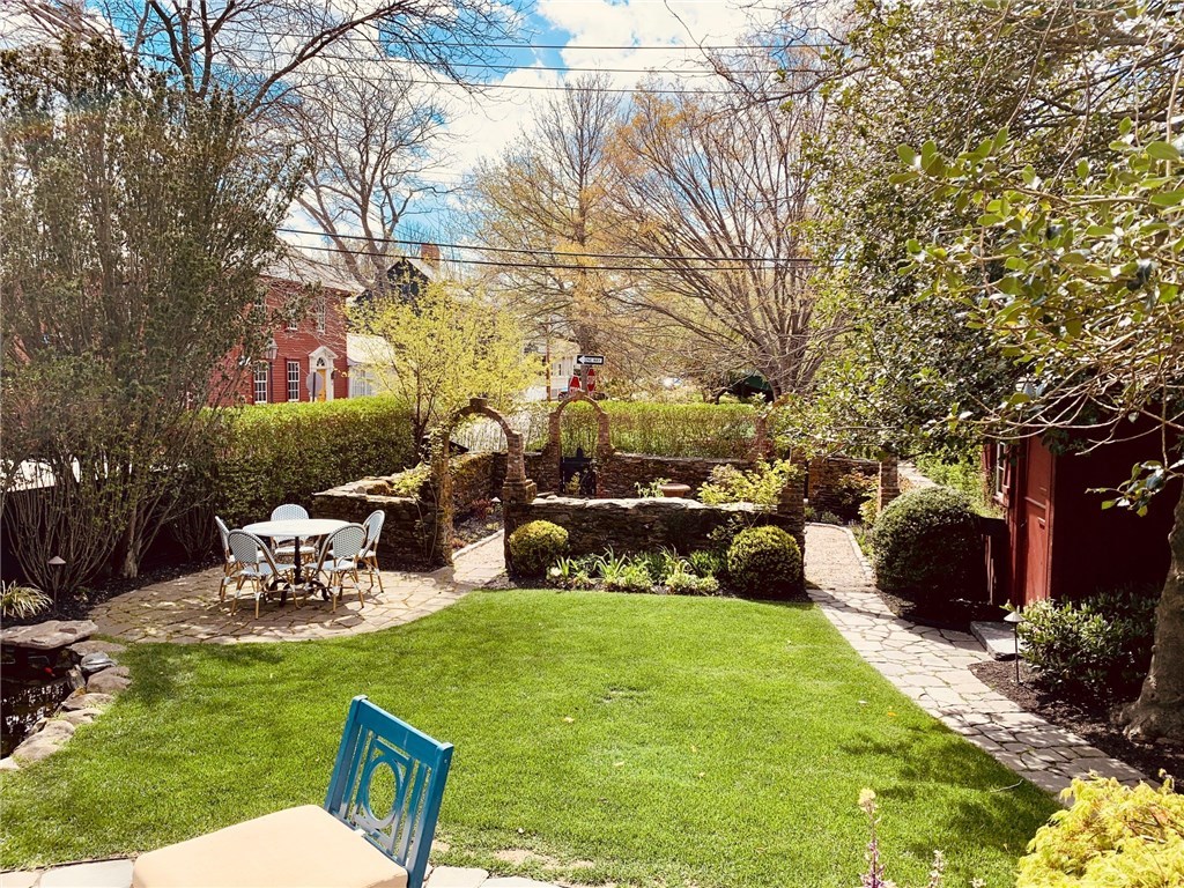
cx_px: 592
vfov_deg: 53.1
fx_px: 889
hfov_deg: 67.3
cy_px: 444
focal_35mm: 26
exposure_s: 1/1205
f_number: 1.8
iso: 25
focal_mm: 4.25
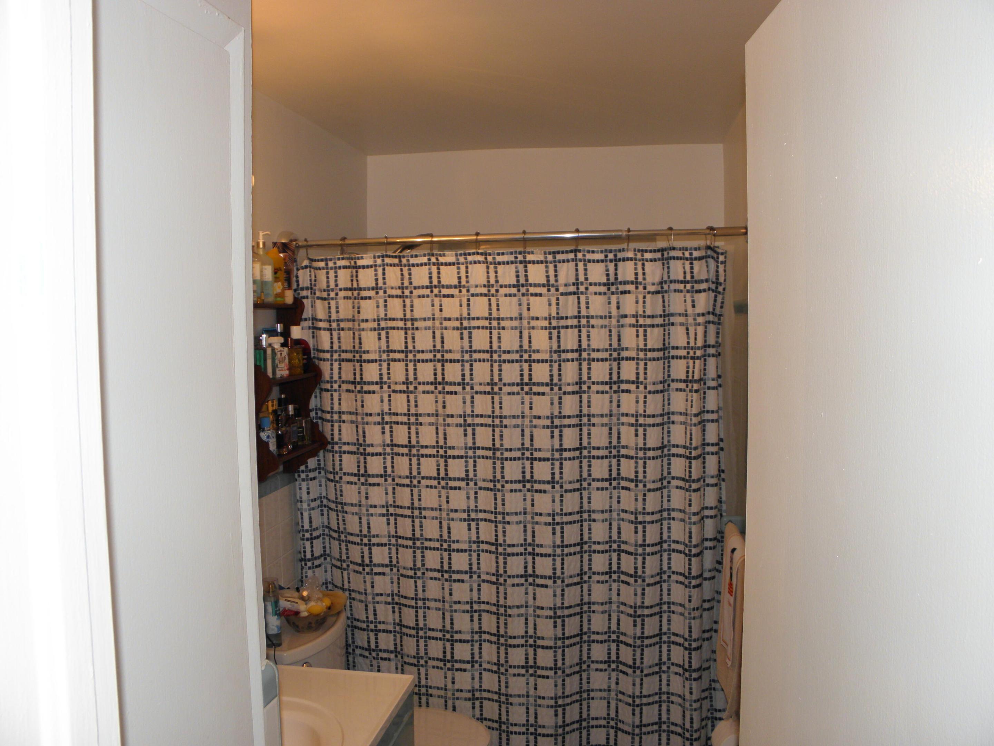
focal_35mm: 28
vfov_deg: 49.7
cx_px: 497
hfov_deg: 63.4
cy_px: 373
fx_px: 804
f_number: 3.5
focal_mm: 5
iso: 100
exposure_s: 1/30
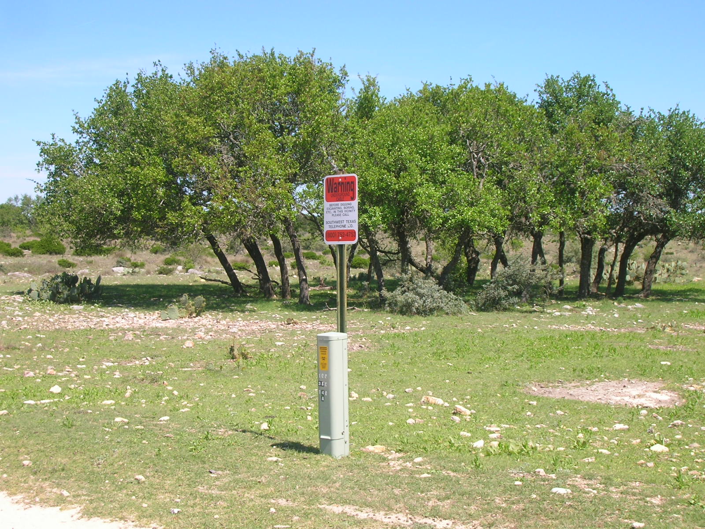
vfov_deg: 27.0
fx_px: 1100
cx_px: 352
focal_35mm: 54
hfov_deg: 35.5
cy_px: 264
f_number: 5.7
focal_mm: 9
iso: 50
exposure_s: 1/178
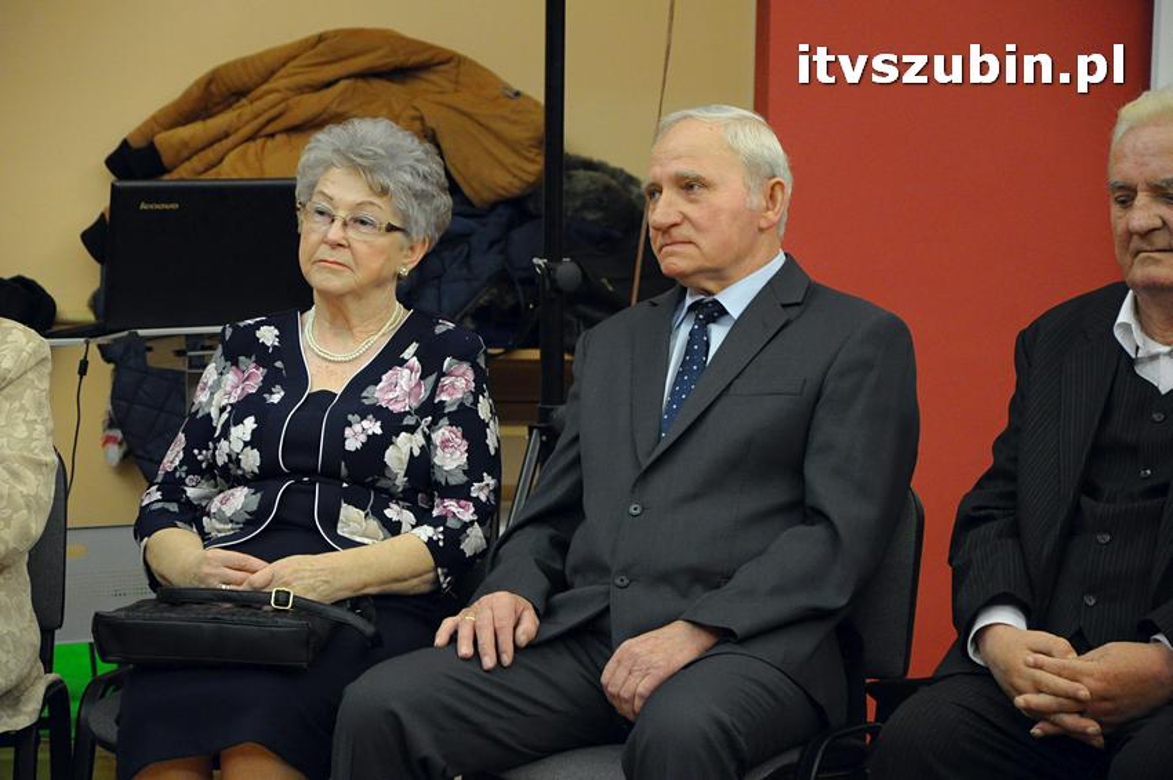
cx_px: 586
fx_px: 5127
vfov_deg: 8.7
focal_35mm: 158
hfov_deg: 13.1
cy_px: 390
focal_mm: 105
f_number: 5.6
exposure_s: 1/80
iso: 2500
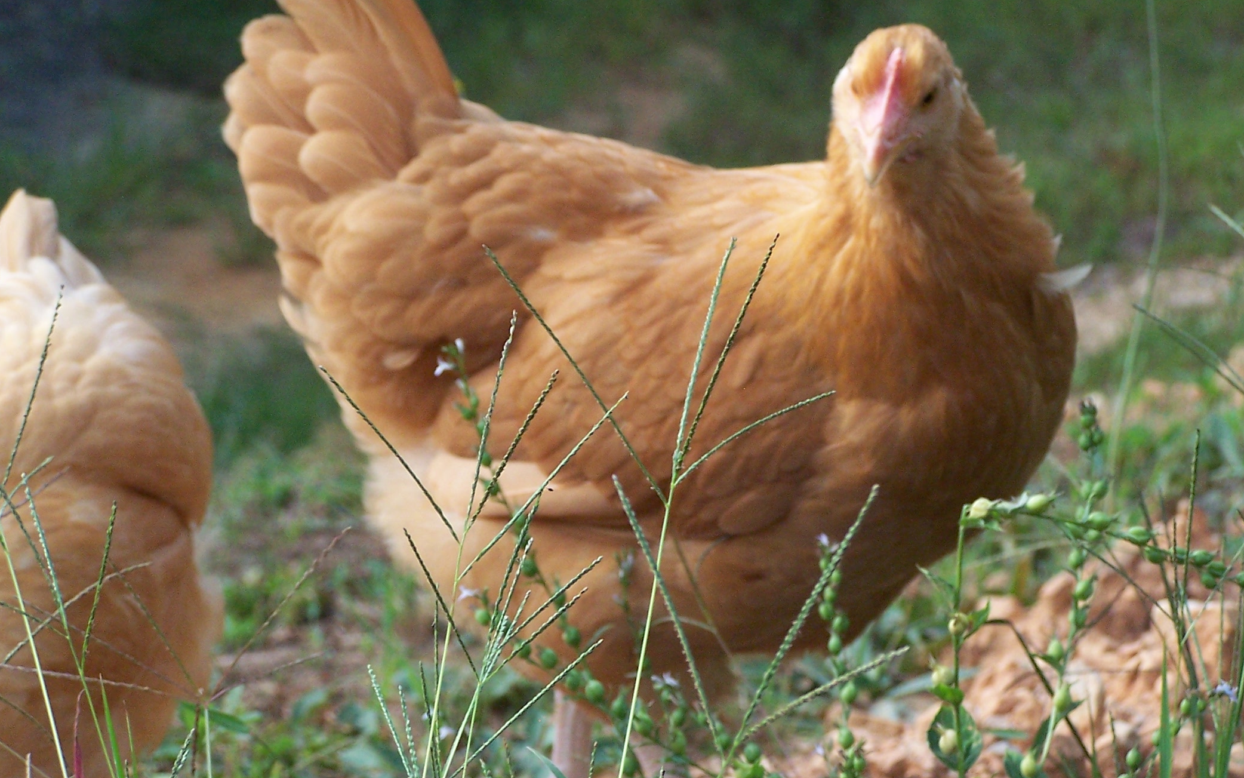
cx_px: 684
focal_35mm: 150
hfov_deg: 13.9
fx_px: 5086
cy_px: 355
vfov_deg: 8.7
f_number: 3.2
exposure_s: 1/180
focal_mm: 21.2
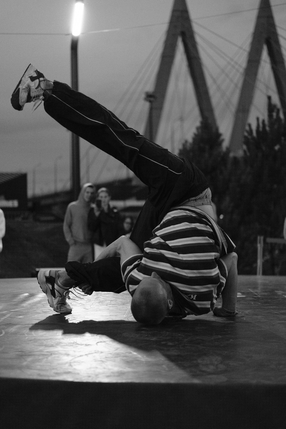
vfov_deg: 27.0
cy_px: 214
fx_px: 894
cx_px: 143
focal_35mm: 75
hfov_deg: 18.2
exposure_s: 1/640
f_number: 2
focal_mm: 50
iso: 4000
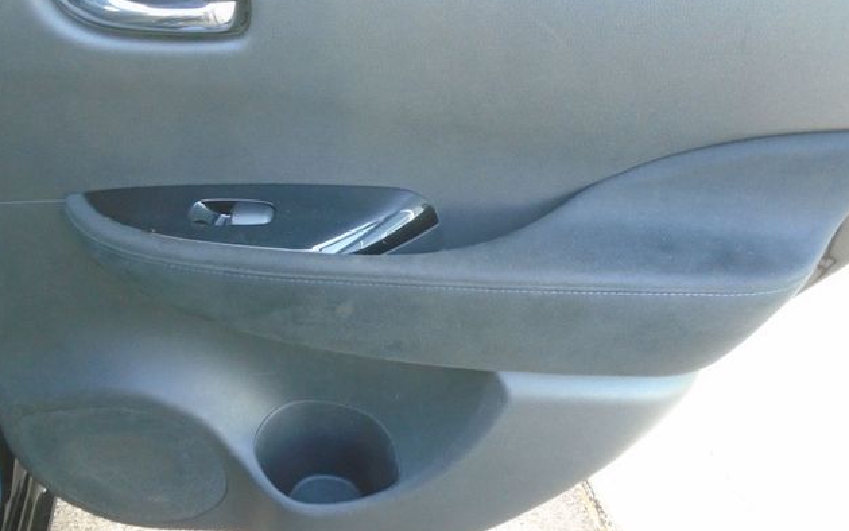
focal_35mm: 28
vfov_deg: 44.4
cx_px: 422
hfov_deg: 66.5
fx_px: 648
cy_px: 221
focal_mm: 4.6
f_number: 3.2
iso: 400
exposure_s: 1/25
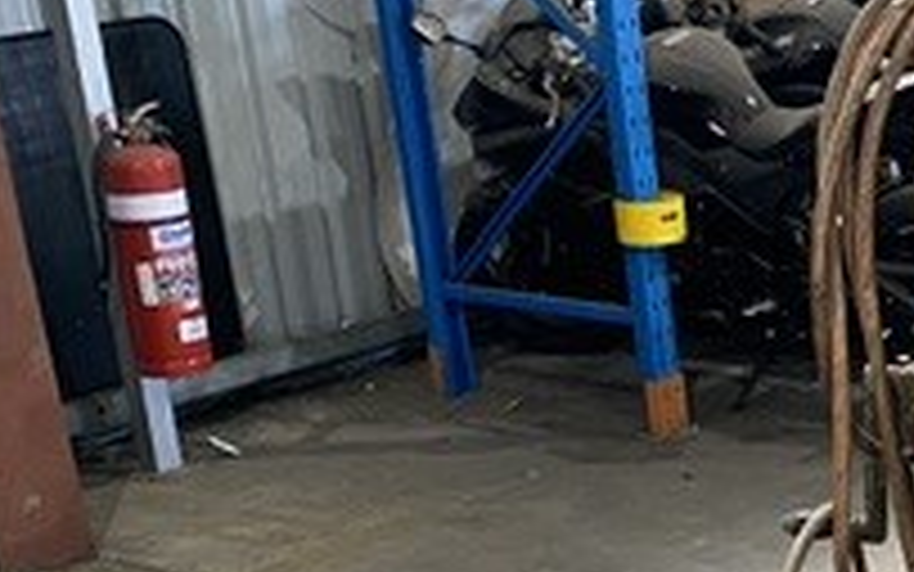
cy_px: 604
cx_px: 1135
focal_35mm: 87
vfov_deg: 14.7
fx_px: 2168
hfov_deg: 21.8
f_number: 1.8
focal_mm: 4.25
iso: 160
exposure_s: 1/50
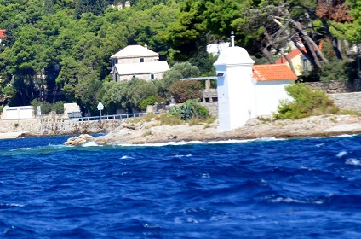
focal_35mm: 655
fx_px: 6550
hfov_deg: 3.2
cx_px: -33
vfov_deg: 2.1
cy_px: 17
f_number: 5.6
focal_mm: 185
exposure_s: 1/8000
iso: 1400
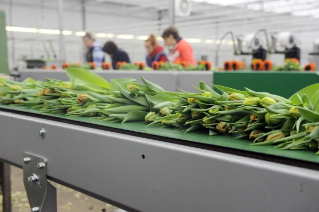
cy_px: 106
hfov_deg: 41.1
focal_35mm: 48
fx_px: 425
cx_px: 160
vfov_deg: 28.0
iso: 500
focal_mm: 48
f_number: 5.6
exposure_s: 1/160
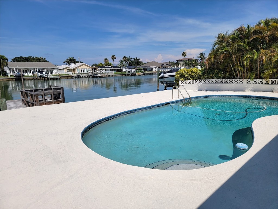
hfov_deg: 71.6
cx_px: 139
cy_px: 104
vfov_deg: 56.8
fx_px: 193
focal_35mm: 24
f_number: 1.8
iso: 16
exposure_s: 1/2531
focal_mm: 6.7
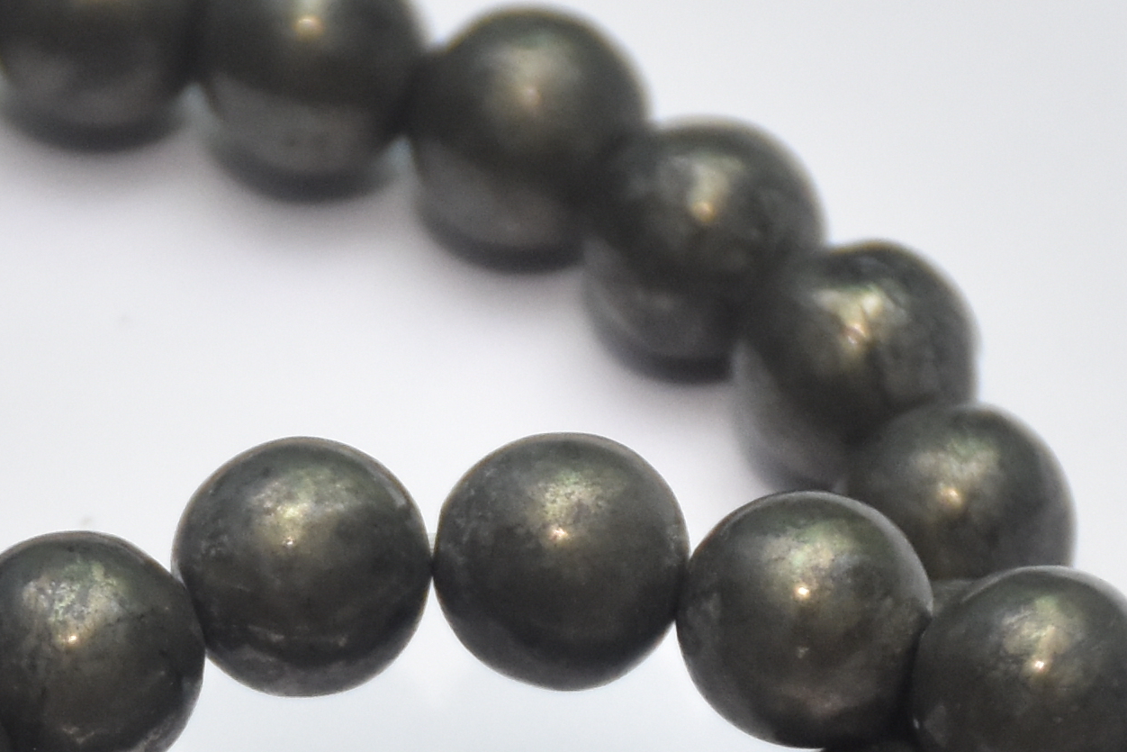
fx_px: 18001
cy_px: 1143
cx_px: 298
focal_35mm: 575
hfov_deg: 3.6
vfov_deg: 2.4
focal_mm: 80
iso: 800
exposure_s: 1/125
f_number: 5.6
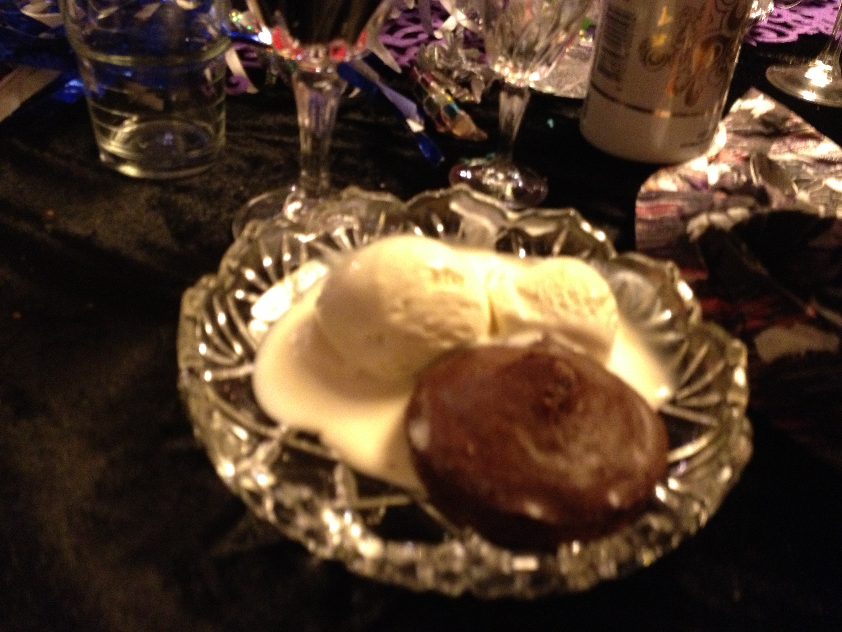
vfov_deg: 40.7
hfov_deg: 52.6
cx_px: 421
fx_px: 851
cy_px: 316
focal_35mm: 35
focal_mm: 4.28
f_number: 2.4
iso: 500
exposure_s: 1/15
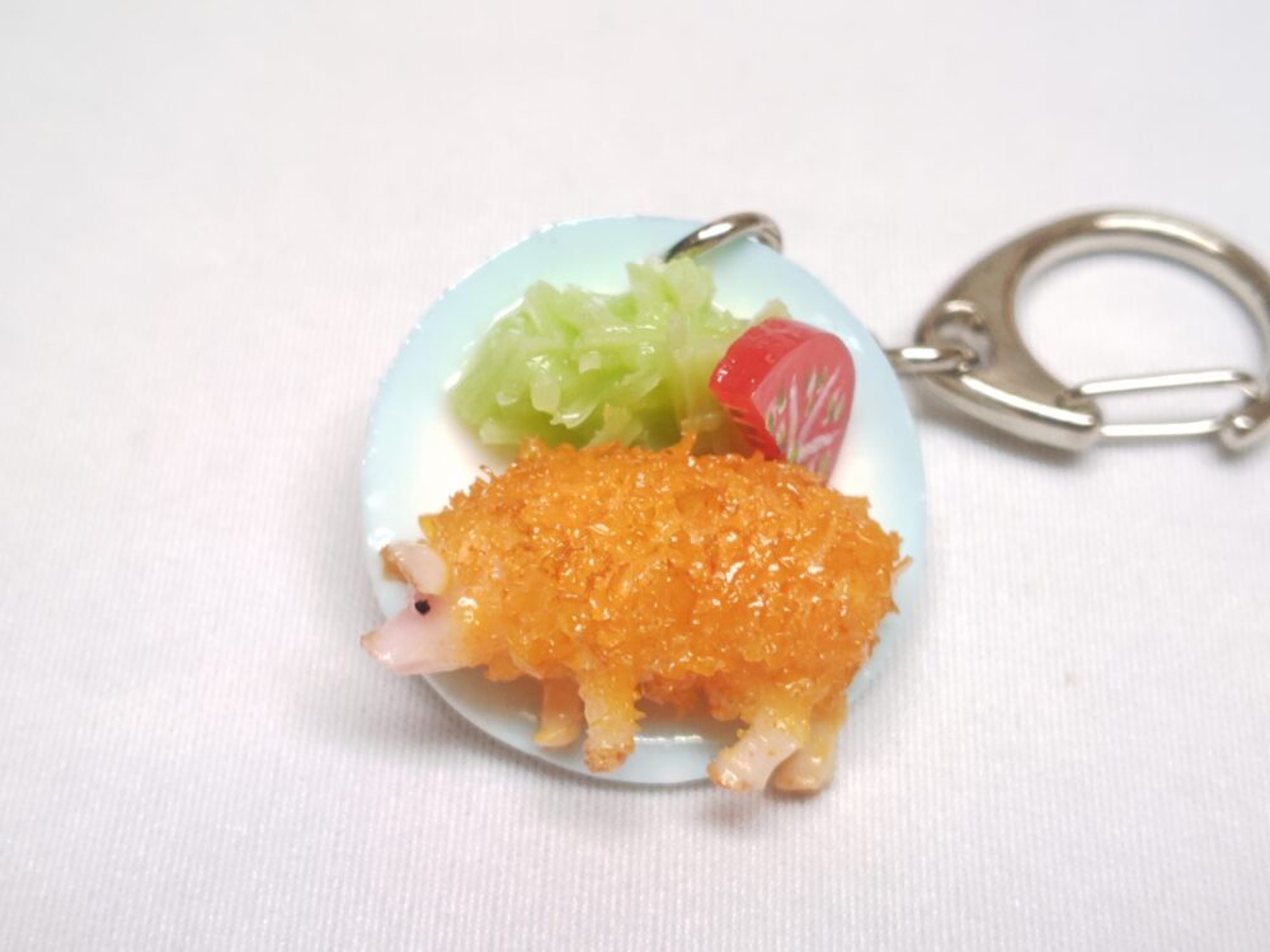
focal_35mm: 23
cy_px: 476
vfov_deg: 58.9
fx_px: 844
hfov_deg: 73.9
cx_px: 635
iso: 218
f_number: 1.9
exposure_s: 1/50
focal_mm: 5.56
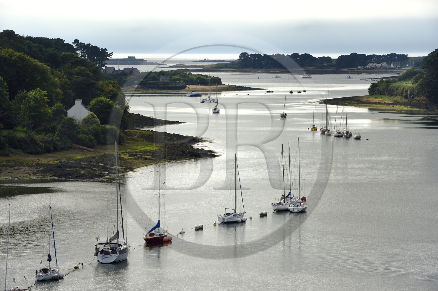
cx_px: 219
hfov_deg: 11.4
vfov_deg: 7.6
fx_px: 2188
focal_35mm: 180
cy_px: 146
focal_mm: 180
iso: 200
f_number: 14
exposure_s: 1/250
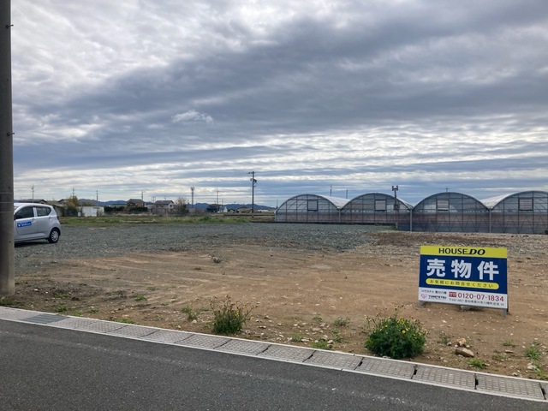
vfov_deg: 49.7
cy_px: 206
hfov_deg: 63.4
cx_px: 274
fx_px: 443
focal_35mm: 28
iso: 25
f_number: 1.8
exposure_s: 1/4000
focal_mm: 3.99
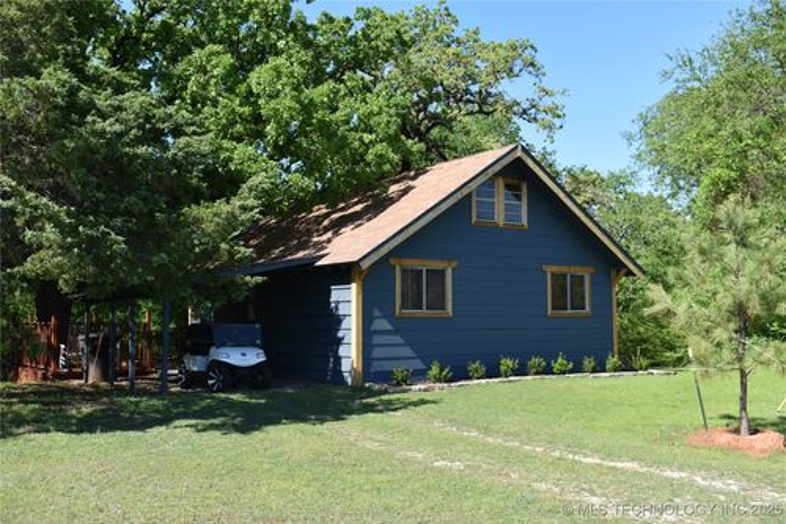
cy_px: 262
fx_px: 818
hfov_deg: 51.3
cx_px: 393
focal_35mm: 38
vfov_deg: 35.5
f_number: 7.1
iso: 100
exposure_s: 1/200
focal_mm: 25
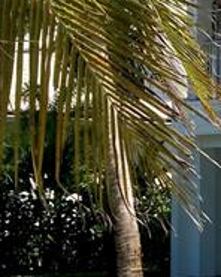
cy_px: 183
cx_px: 366
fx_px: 1235
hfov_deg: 9.8
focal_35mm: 151
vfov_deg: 12.8
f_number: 1.8
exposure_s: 1/1869
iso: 20
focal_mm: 3.99
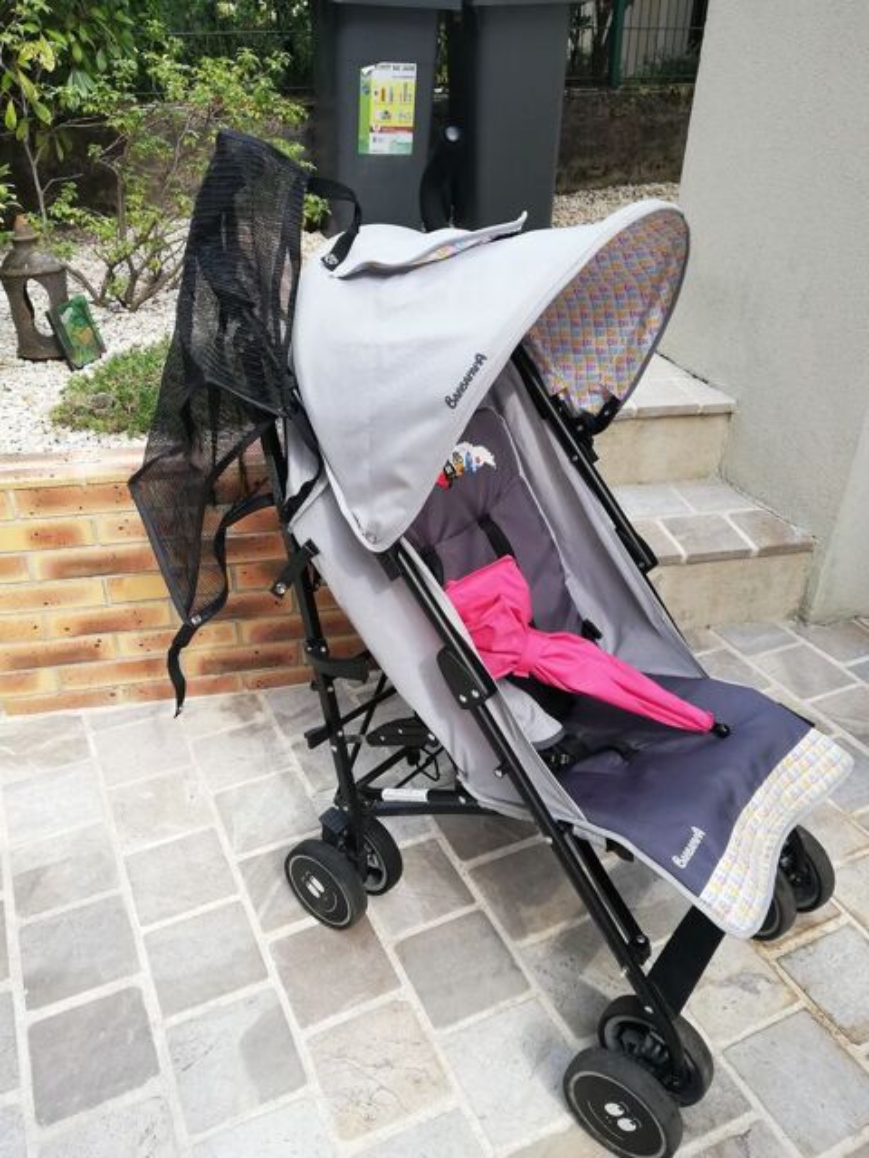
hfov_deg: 53.1
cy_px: 579
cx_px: 434
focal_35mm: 26
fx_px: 870
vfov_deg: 67.3
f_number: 2.2
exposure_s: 1/171
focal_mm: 3.81
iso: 50
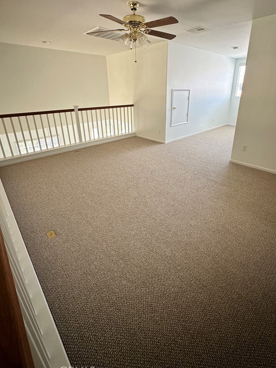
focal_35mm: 17
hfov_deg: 74.6
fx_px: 181
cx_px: 149
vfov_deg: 90.2
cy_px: 153
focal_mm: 2.22
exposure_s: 1/99
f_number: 2.2
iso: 250
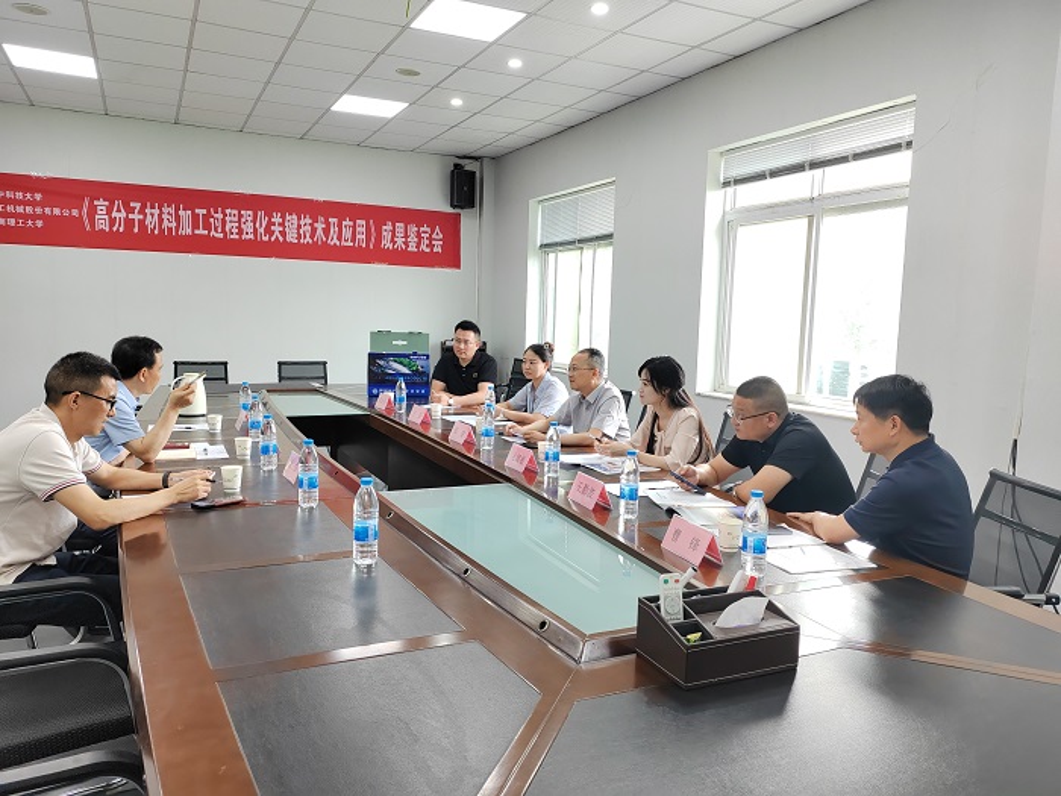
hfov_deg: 65.3
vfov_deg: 51.4
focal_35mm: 27
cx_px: 530
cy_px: 398
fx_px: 828
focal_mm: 6.14
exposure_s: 1/100
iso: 1250
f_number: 1.8
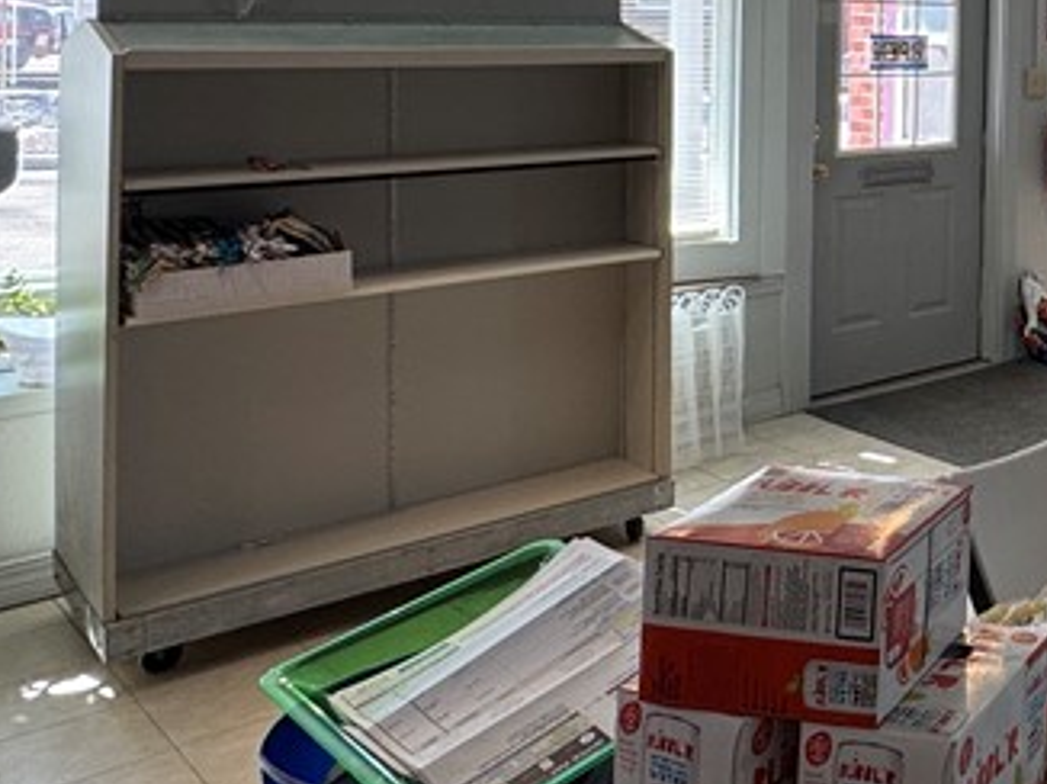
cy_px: 35
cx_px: 1320
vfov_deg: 30.9
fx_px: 1330
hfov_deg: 33.2
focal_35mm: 44
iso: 64
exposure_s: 1/120
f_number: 2.2
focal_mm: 2.22
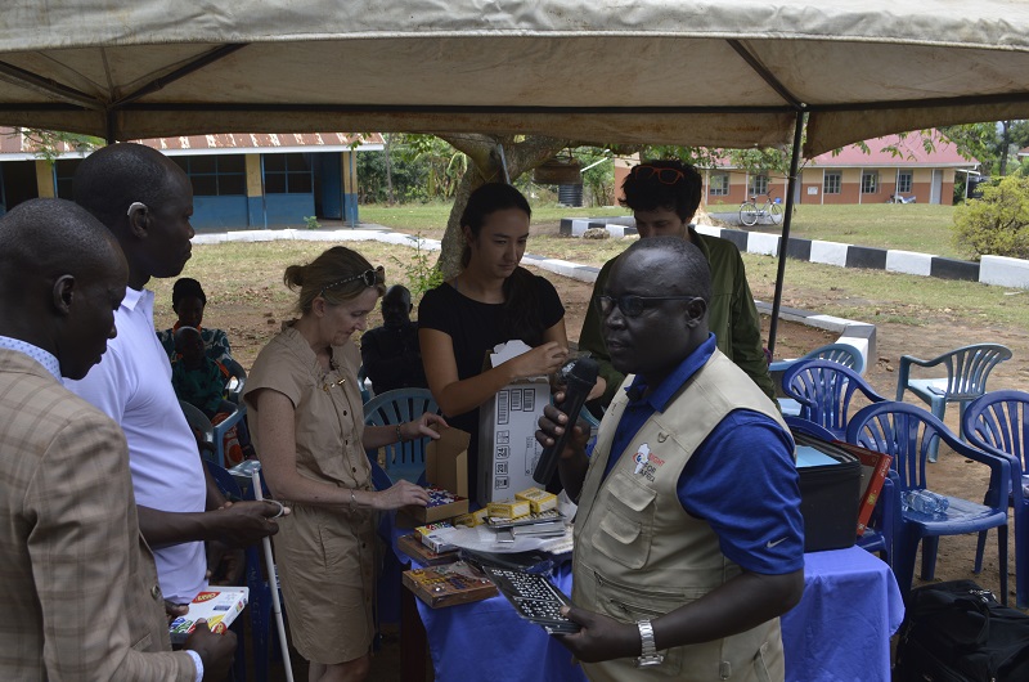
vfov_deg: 36.7
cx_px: 514
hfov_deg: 53.2
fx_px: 1027
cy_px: 341
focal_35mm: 36
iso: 100
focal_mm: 24
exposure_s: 1/160
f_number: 6.3
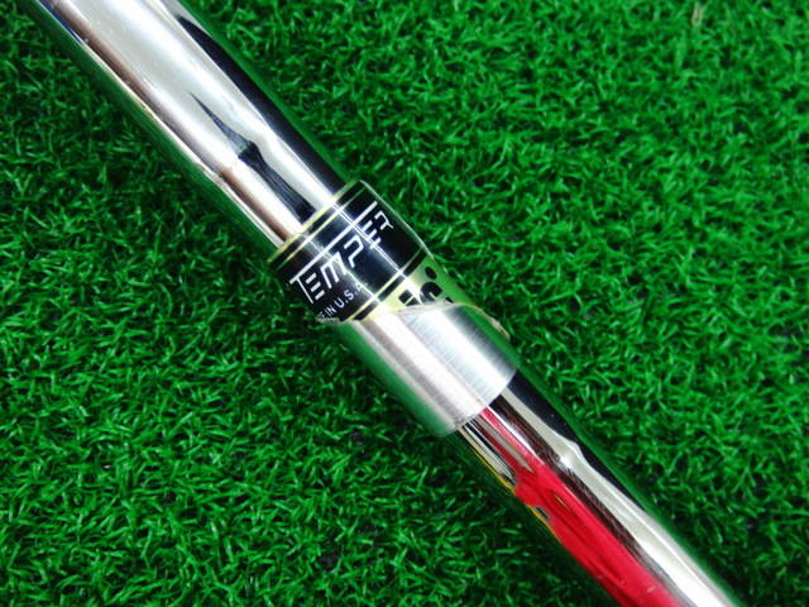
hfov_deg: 50.1
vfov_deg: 38.7
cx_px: 404
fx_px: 865
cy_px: 304
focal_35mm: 37
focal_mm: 6.42
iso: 400
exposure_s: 1/40
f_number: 3.6
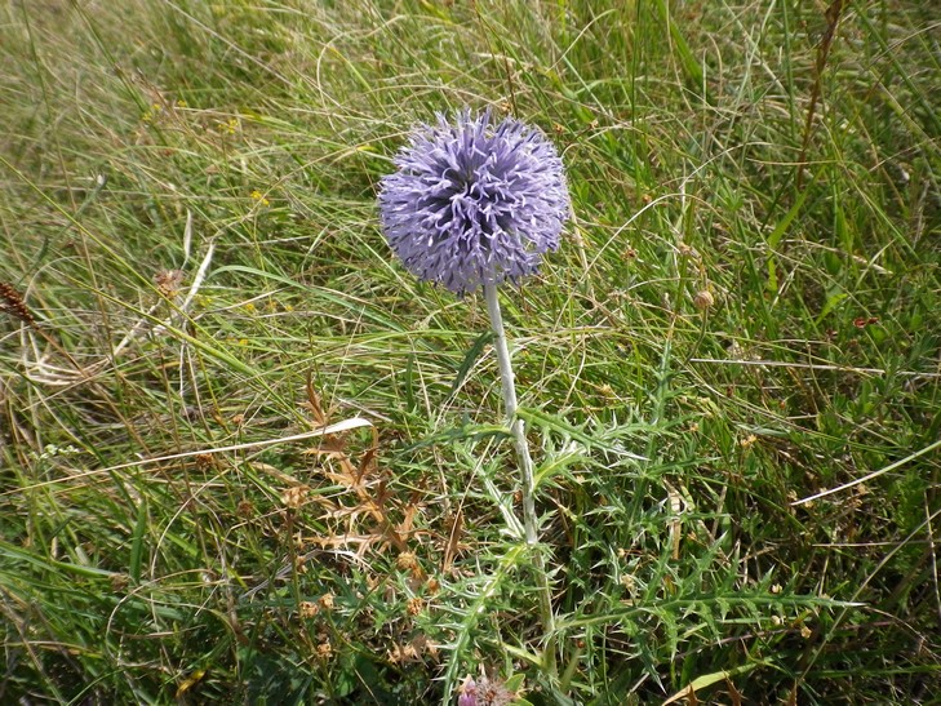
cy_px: 353
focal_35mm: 35
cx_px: 470
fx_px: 952
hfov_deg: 52.6
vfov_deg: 40.7
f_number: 3.9
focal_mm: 6.36
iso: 80
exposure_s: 1/640
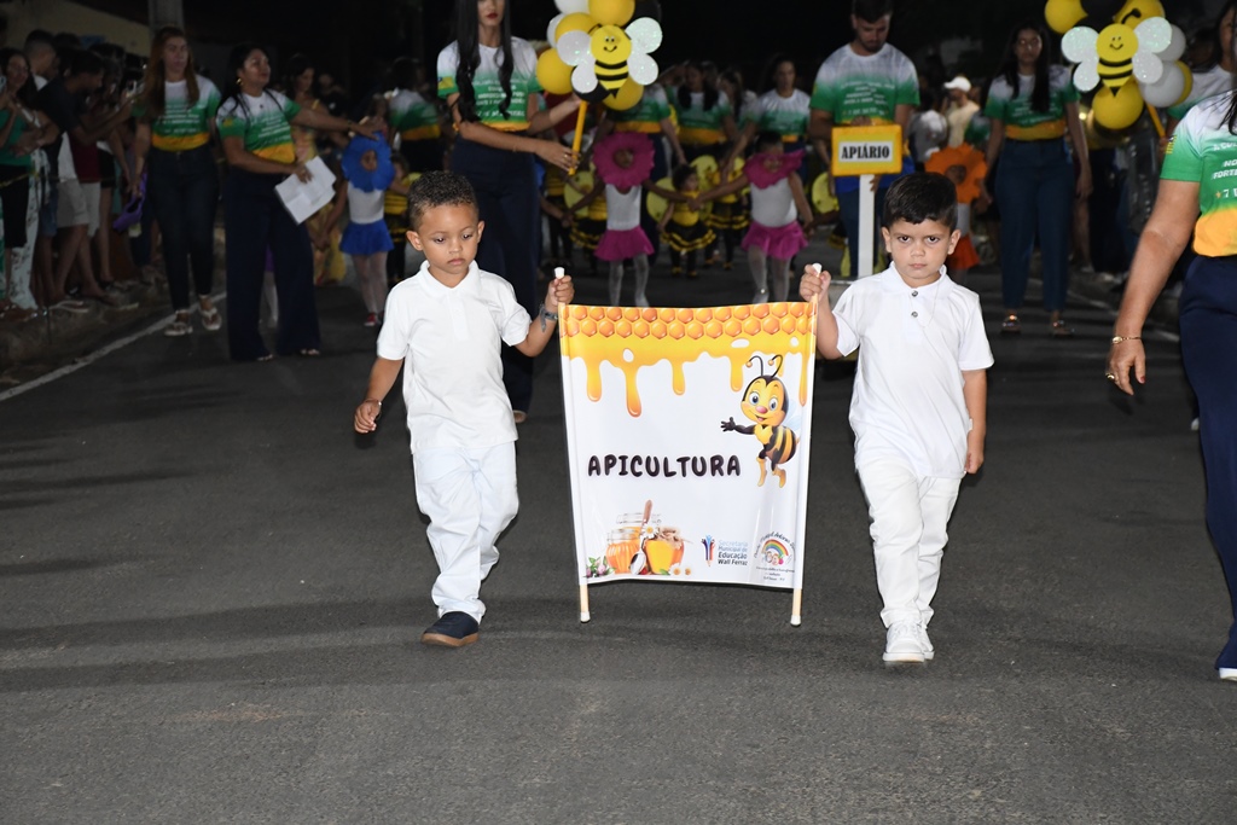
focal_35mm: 105
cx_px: 618
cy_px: 412
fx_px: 3608
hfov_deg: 19.5
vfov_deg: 13.0
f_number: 6.3
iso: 3200
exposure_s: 1/40
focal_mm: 70
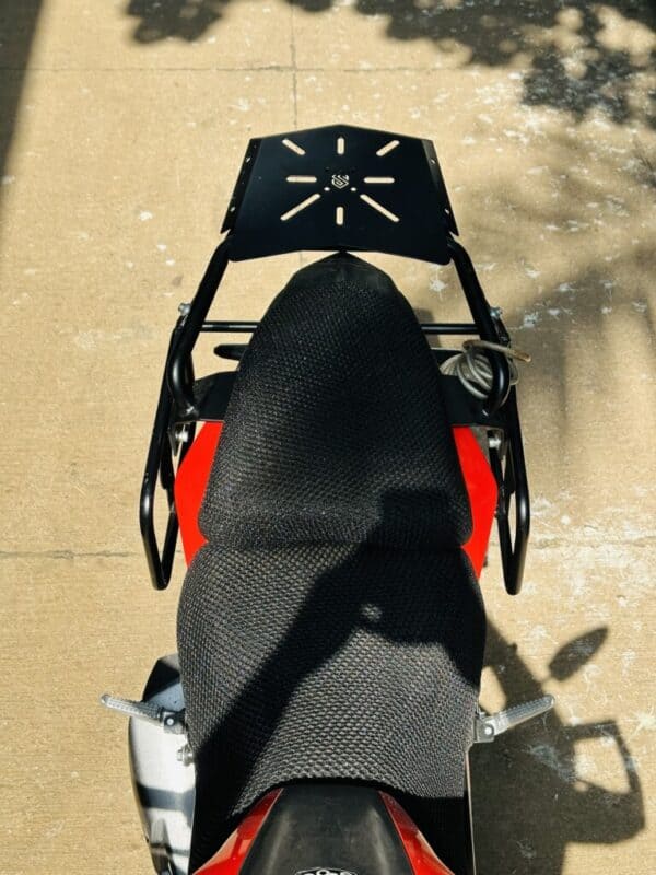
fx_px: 1213
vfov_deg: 39.7
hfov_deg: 30.3
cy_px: 438
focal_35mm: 48
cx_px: 328
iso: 64
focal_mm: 6.86
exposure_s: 1/1323
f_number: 1.78
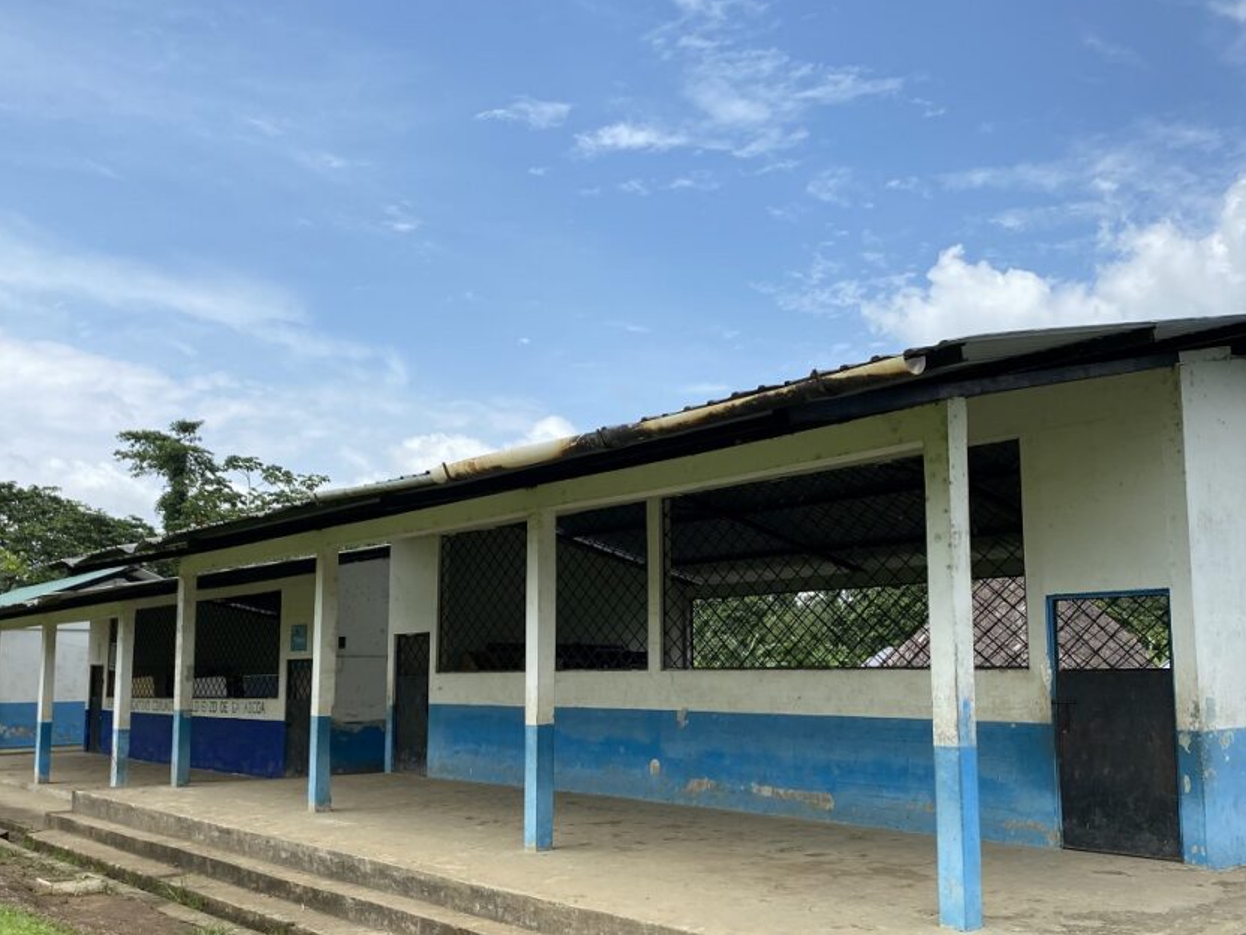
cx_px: 693
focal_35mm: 32
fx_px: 1152
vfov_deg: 44.0
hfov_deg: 56.7
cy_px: 553
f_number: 1.8
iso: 32
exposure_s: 1/3040
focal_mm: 4.25
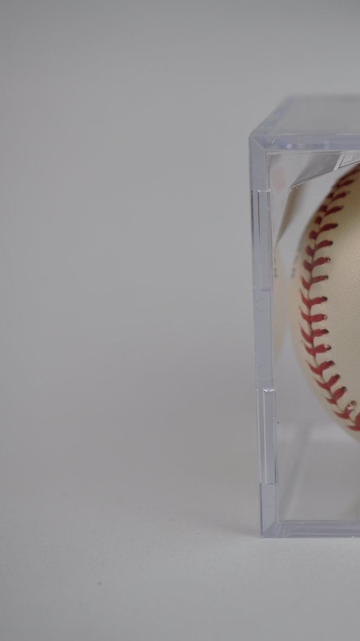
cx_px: 457
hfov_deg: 12.4
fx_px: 1612
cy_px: 320
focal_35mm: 95
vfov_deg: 22.5
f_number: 4
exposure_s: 1/60
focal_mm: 40
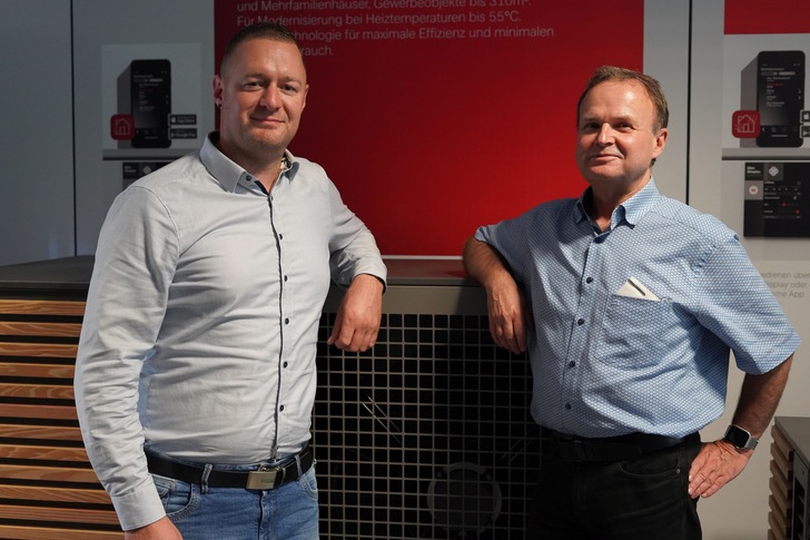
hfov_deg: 39.6
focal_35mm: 50
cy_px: 270
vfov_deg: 27.0
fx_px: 1125
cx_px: 405
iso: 5000
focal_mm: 50
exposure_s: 1/160
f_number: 4
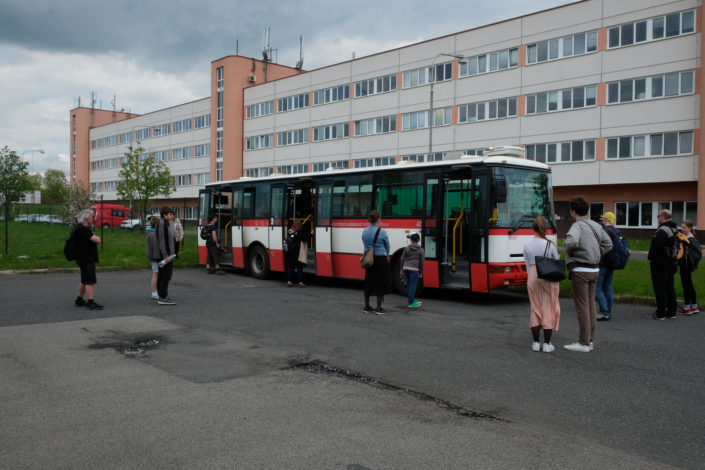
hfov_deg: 58.7
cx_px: 352
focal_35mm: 32
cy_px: 235
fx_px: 627
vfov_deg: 41.1
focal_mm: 21.4
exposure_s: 1/80
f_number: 18
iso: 200
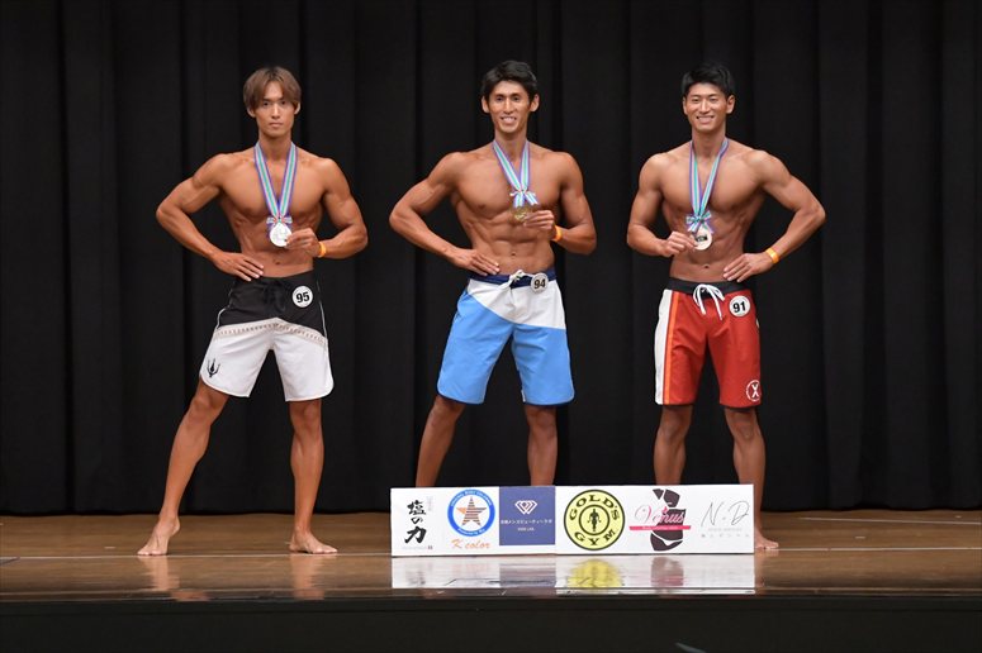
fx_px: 5507
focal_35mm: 202
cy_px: 326
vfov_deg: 6.8
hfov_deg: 10.2
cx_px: 491
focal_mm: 135
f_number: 5.6
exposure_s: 1/400
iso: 6400
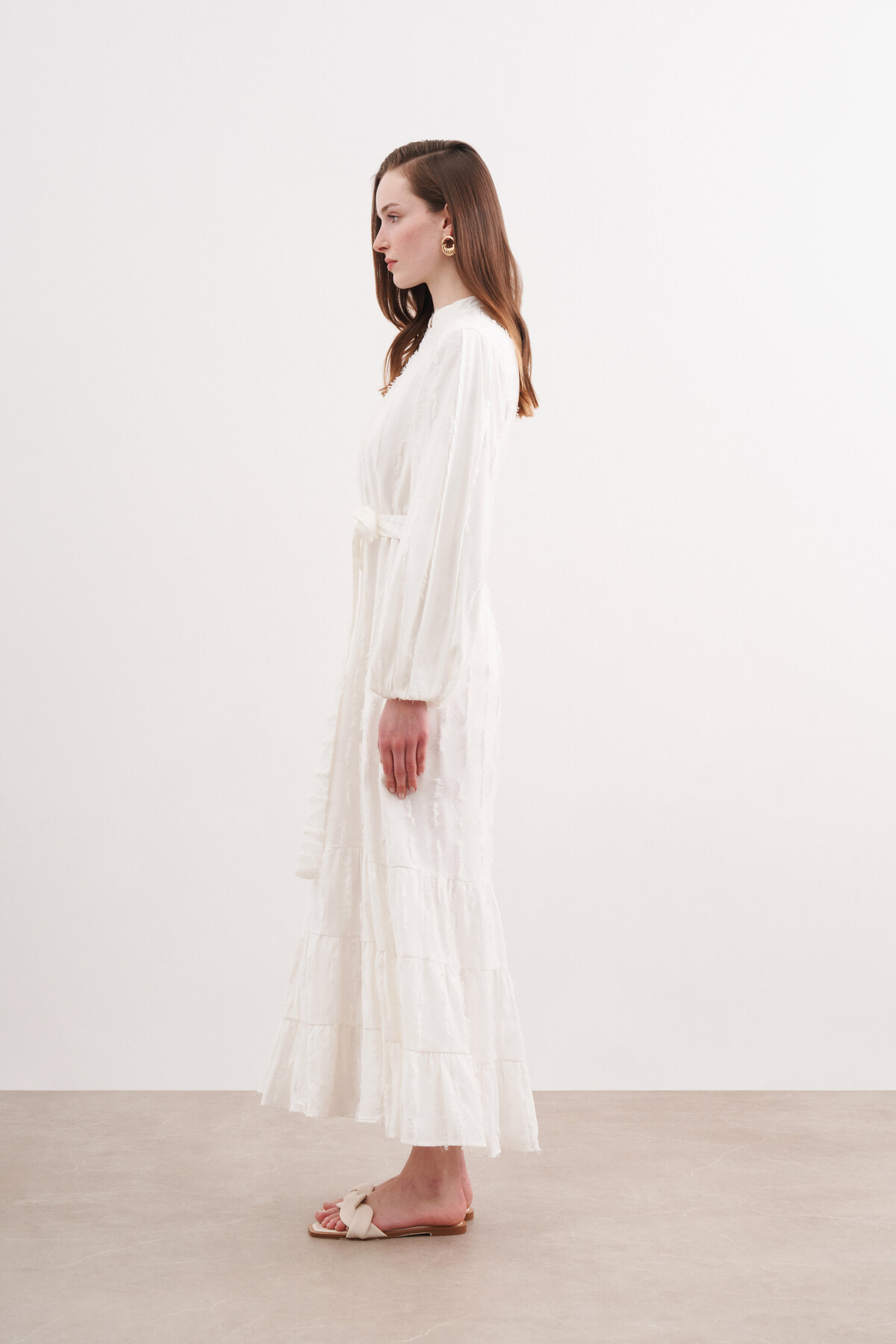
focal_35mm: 56
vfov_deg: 35.6
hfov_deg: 24.2
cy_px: 672
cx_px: 448
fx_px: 2091
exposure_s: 1/160
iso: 400
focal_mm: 56
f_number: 11
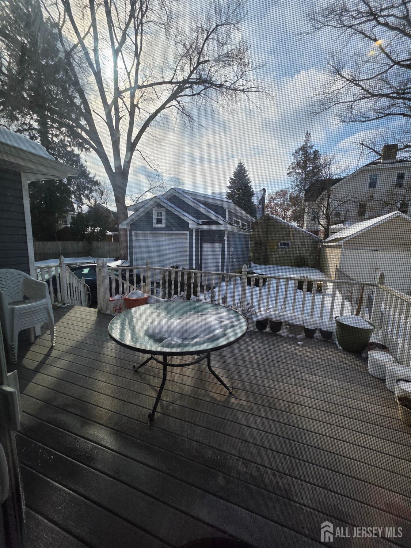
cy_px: 274
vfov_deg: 106.2
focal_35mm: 13
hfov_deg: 89.9
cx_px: 206
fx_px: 206
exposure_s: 1/2359
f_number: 1.9
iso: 40
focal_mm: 2.2
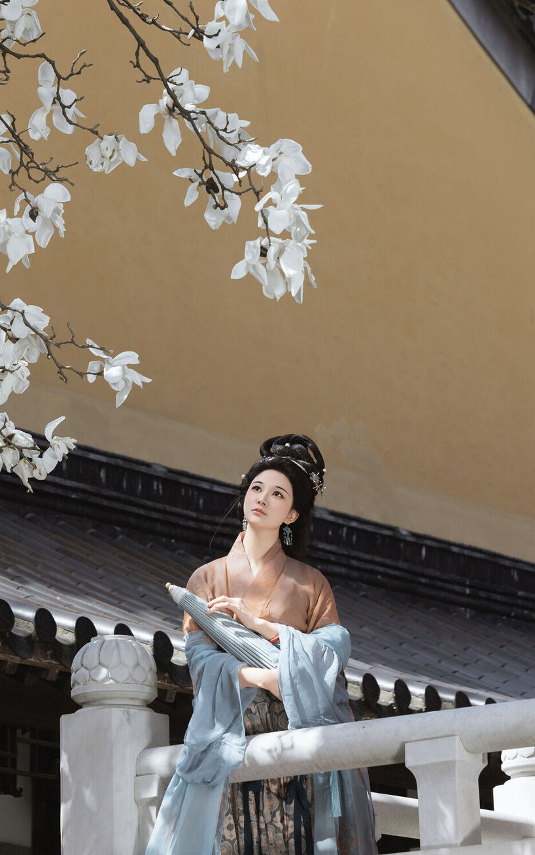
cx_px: 252
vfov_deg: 14.8
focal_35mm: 141
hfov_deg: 9.3
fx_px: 3290
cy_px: 396
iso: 100
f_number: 7.1
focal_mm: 115
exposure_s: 1/200
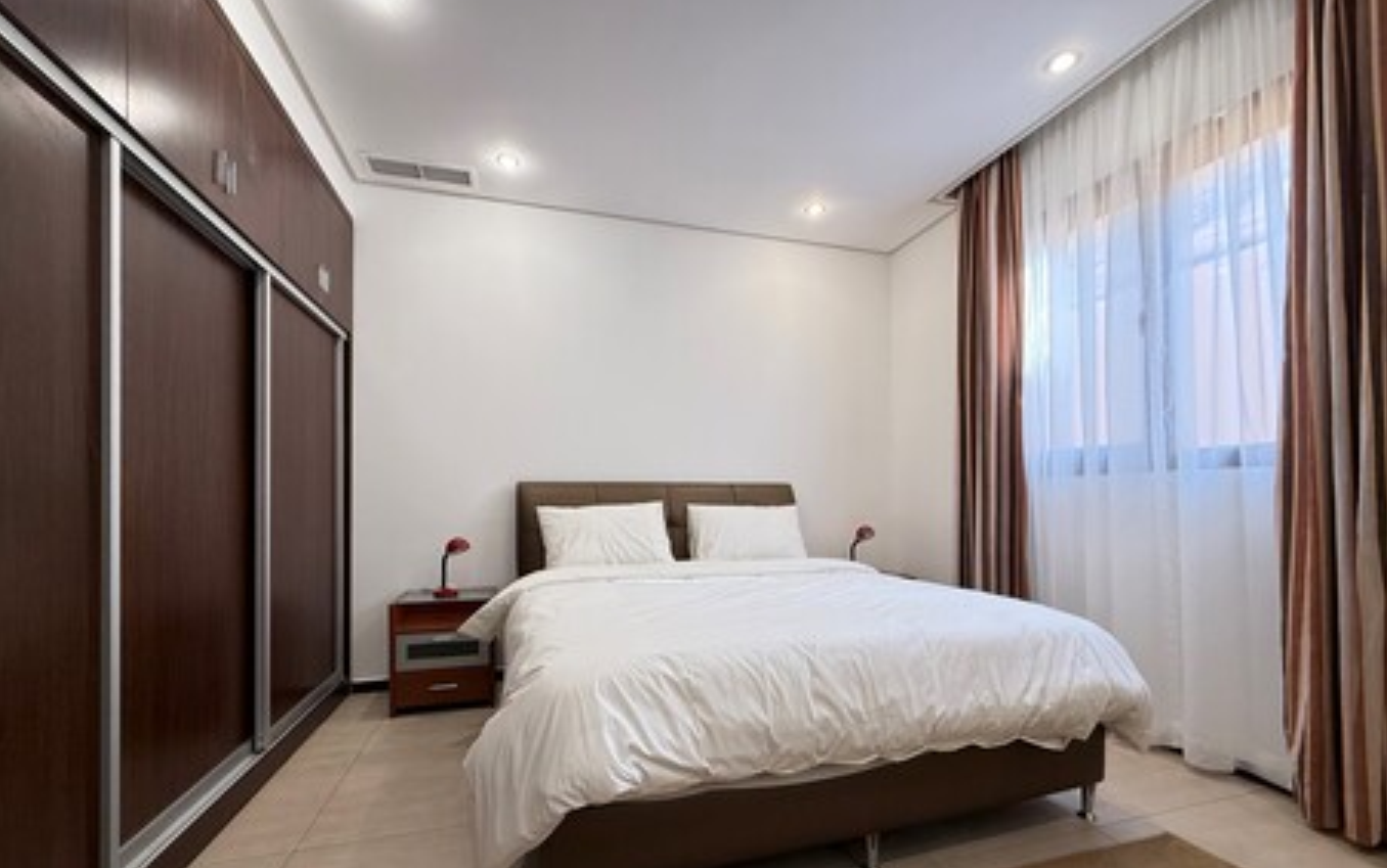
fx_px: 567
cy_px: 495
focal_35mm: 15
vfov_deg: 74.5
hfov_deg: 101.4
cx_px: 692
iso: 200
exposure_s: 1/50
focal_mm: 2.22
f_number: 2.2
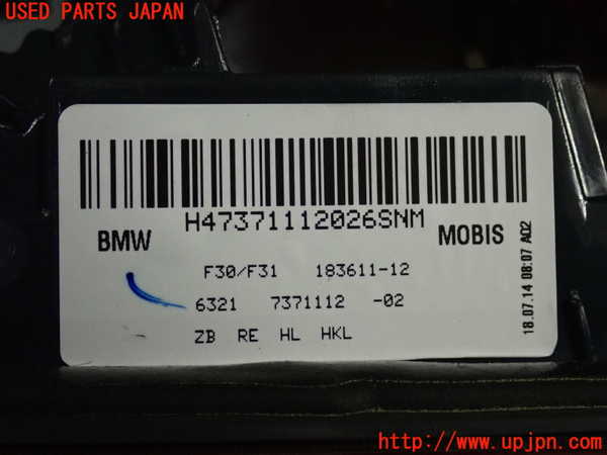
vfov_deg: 20.7
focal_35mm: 71
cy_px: 228
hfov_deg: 27.4
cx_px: 304
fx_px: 1245
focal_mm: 12.73
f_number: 3.9
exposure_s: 1/125
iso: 1600
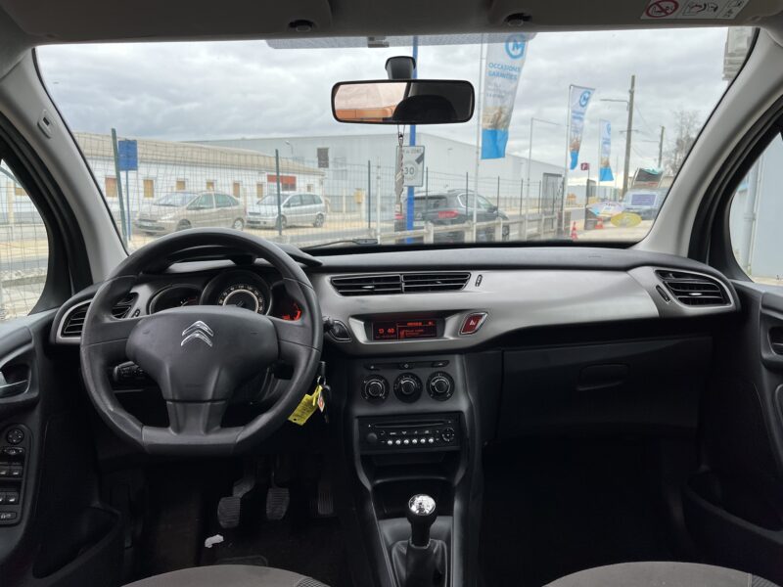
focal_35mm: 26
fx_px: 588
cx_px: 392
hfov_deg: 67.3
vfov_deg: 53.1
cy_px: 294
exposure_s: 1/454
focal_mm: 5.1
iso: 50
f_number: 1.6
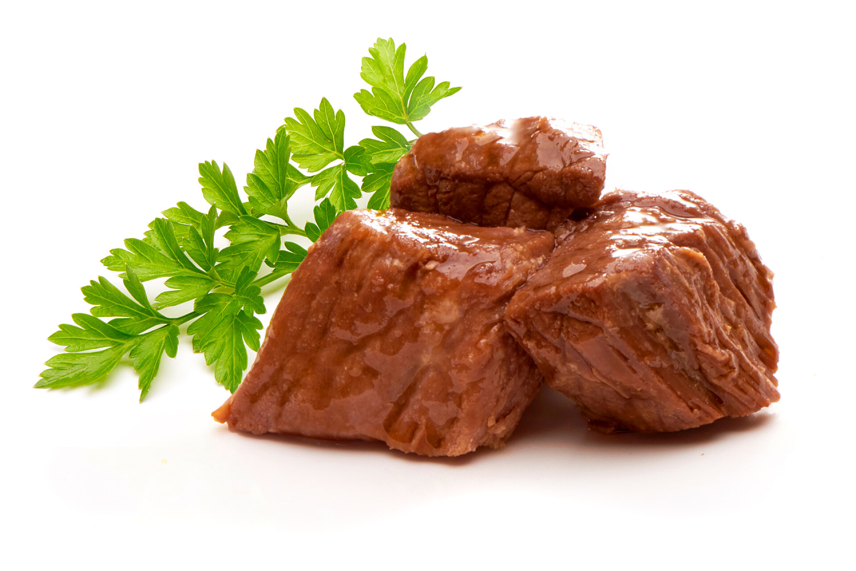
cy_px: 286
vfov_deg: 13.0
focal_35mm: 105
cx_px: 428
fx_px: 2497
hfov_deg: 19.5
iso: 50
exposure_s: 1/100
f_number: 25
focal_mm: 105
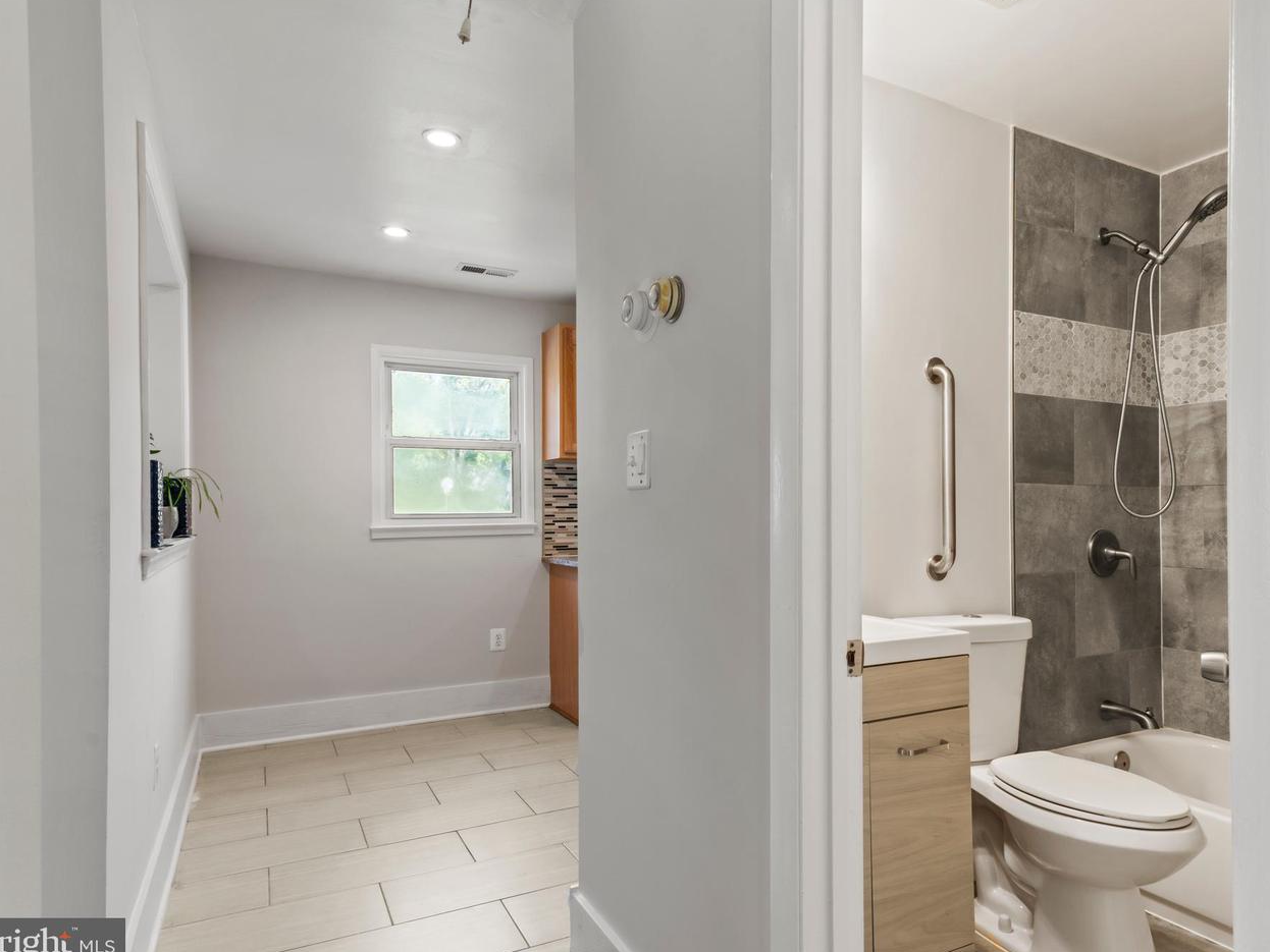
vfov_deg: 66.0
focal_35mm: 20
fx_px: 734
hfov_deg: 81.5
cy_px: 482
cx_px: 700
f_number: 11
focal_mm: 12
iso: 250
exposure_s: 1
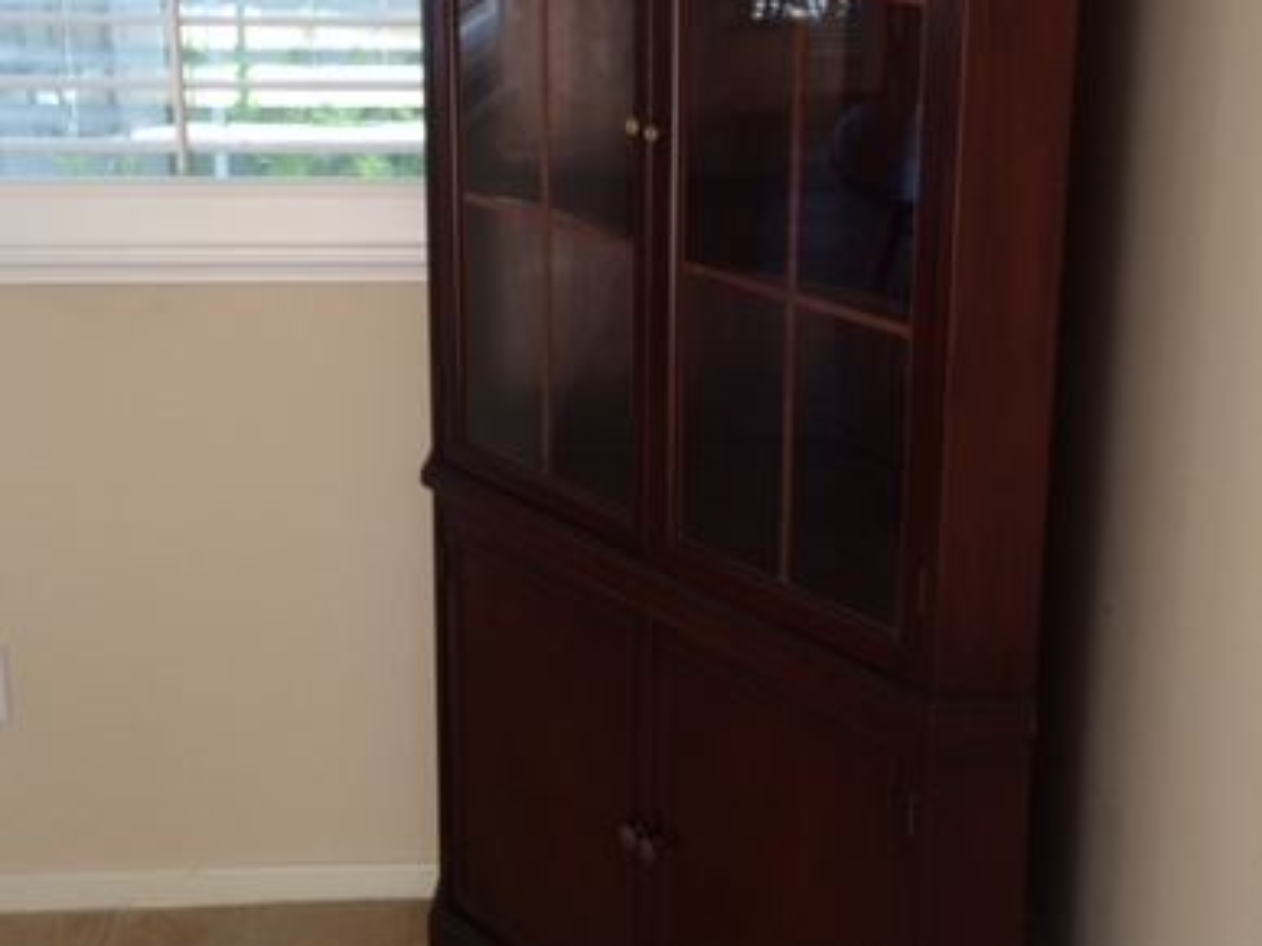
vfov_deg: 29.6
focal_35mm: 48
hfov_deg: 39.2
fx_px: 1749
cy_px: 209
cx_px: 835
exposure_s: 1/60
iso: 40
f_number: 2.2
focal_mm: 4.15
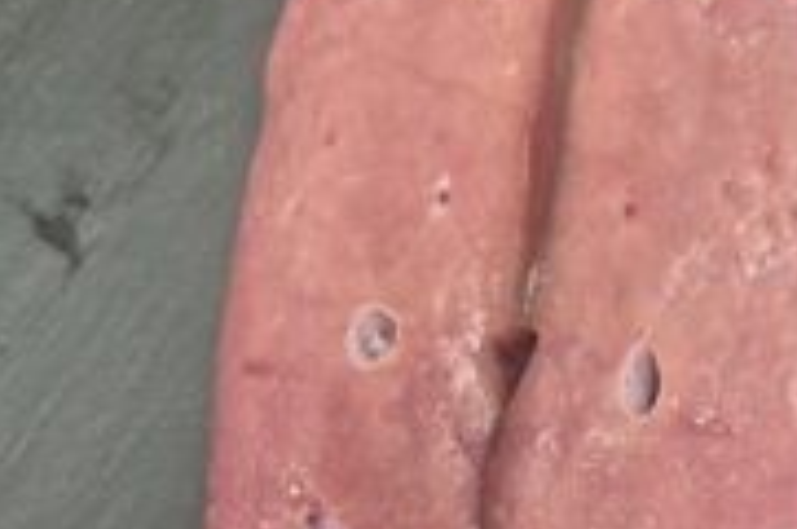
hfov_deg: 37.3
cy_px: 604
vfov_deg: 23.6
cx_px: 511
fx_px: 1171
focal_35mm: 53
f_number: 1.8
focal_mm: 5.4
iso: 500
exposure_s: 1/100
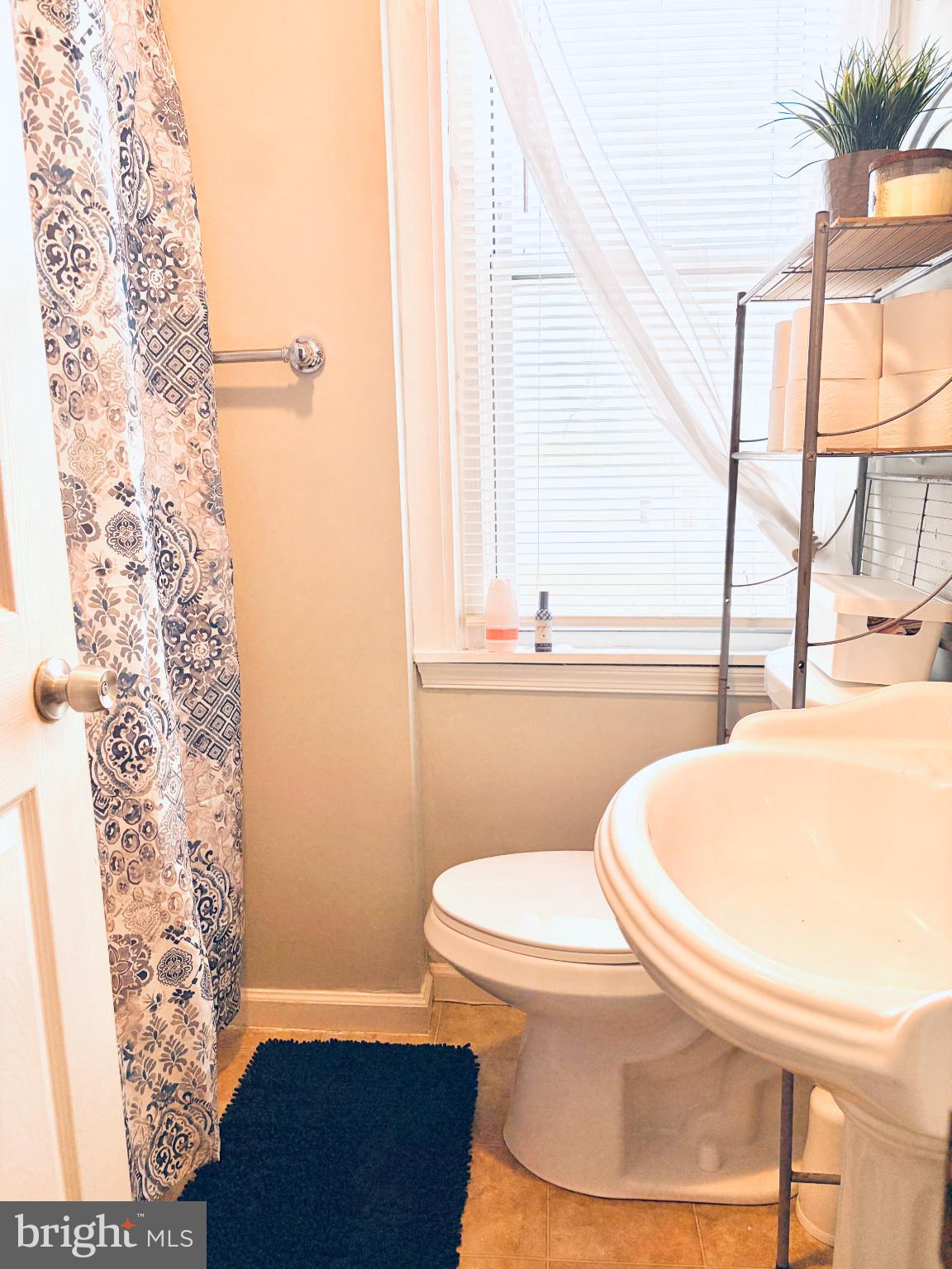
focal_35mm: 26
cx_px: 476
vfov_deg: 67.3
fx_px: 953
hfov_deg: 53.1
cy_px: 634
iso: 125
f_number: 1.6
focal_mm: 5.96
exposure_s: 1/161
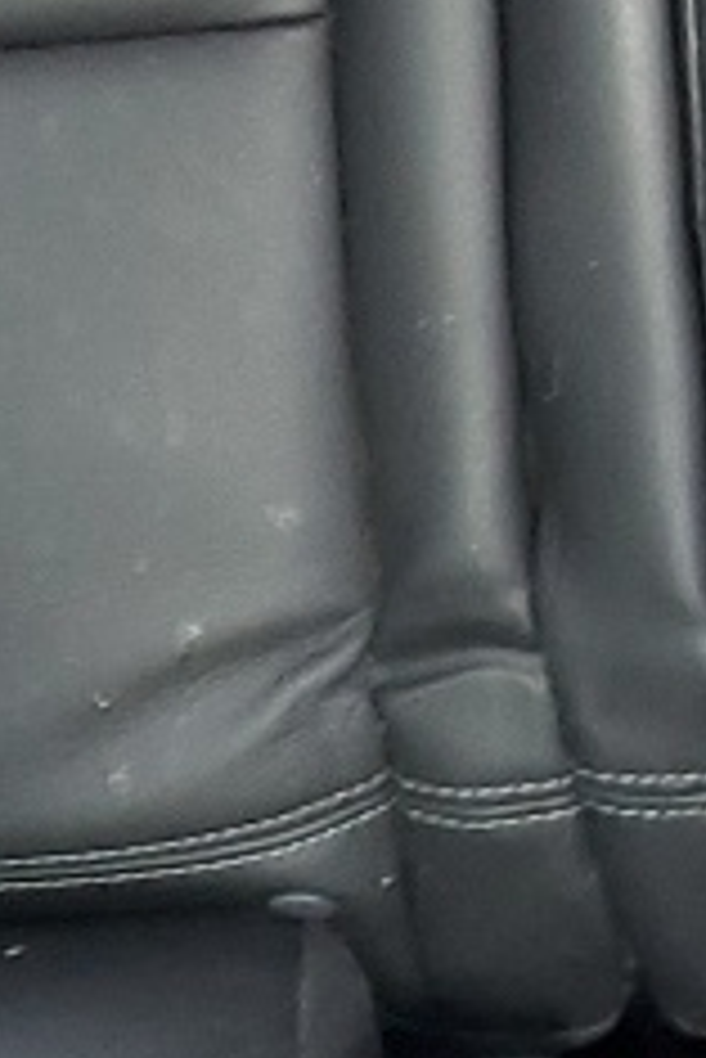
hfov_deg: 7.3
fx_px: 5404
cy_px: -932
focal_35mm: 184
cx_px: 1174
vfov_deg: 10.4
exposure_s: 1/60.2
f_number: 1.5
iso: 76
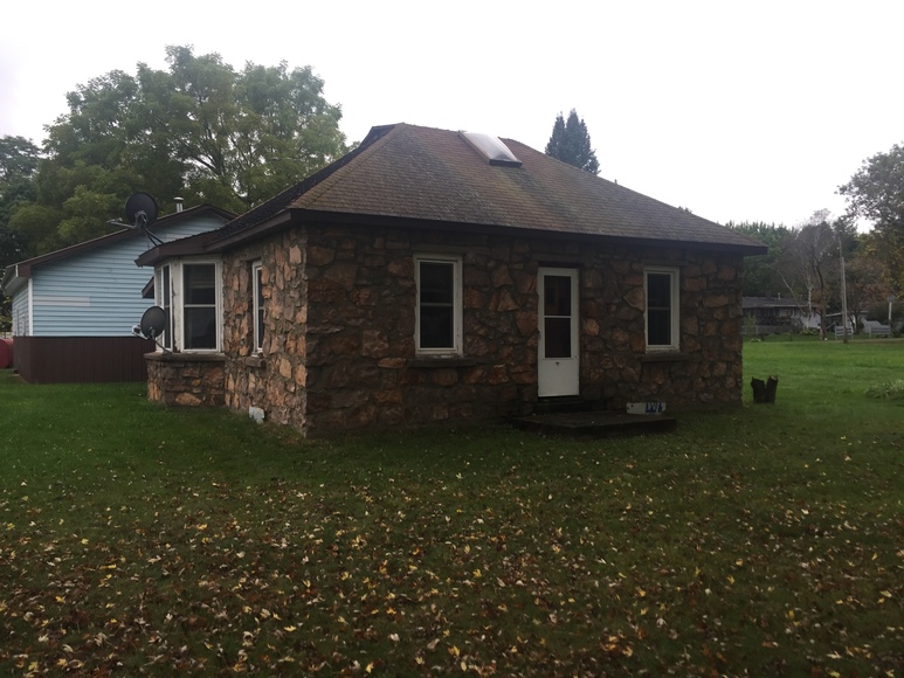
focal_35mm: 29
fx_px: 757
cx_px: 452
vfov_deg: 48.2
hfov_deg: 61.7
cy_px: 339
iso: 32
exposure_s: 1/237
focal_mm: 4.15
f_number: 2.2
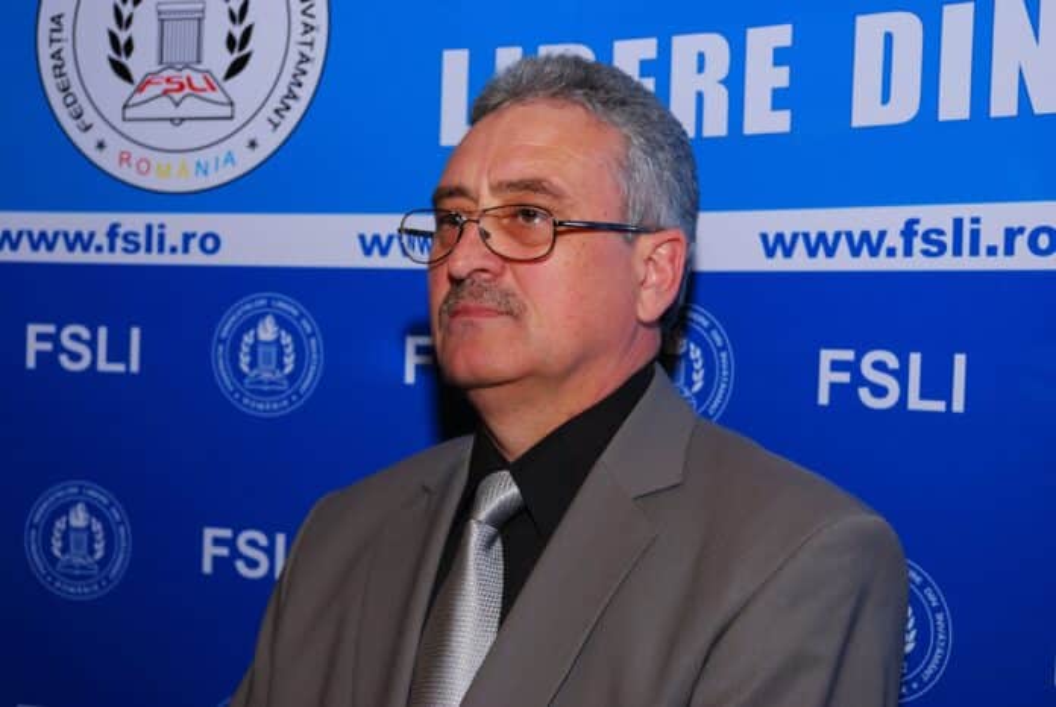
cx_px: 528
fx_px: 1586
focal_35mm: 54
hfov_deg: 36.8
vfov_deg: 25.1
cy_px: 354
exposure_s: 1/50
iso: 200
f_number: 5.6
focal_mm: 36
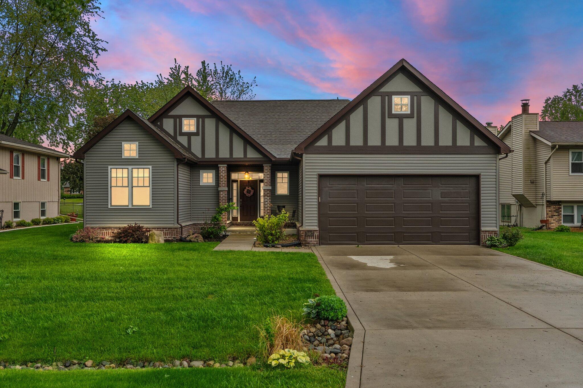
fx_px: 583
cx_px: 292
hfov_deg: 53.1
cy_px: 194
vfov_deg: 36.9
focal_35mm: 36
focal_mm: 24
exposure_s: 1/40
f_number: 9
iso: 800
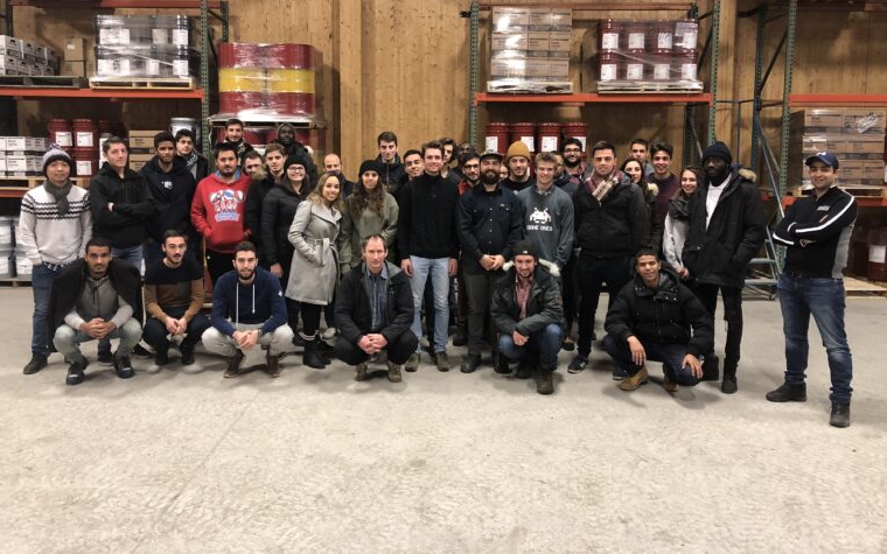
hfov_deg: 62.9
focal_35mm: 30
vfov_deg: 41.6
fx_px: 725
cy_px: 223
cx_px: 446
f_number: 1.8
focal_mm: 3.99
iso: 64
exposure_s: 1/15
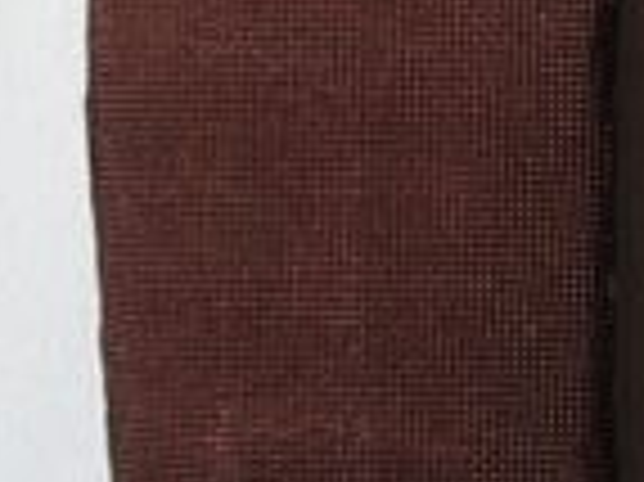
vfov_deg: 10.4
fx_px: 2435
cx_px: 793
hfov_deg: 14.5
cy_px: -477
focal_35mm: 131
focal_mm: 4.28
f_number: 2.4
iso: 80
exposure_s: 1/60
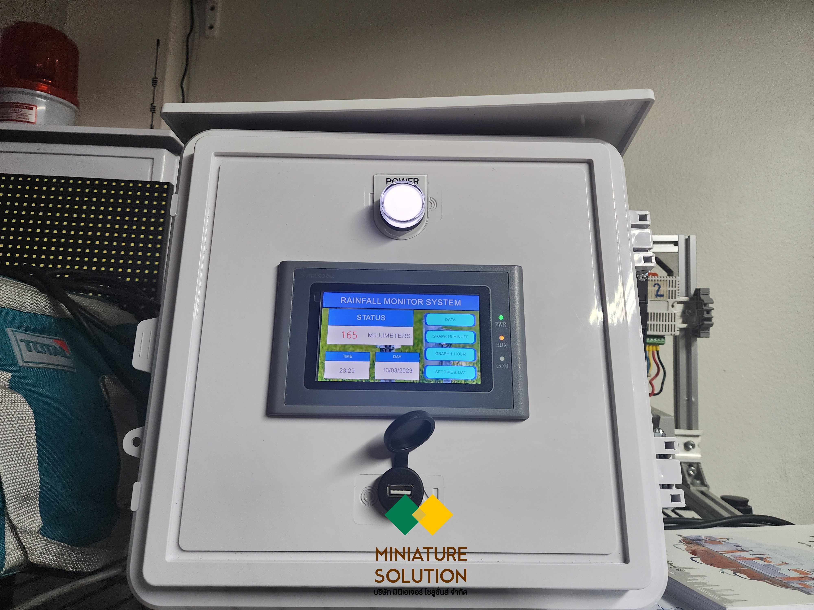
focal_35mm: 23
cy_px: 305
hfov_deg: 73.9
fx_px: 541
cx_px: 407
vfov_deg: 58.9
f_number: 1.8
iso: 160
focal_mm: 6.4
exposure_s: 1/100
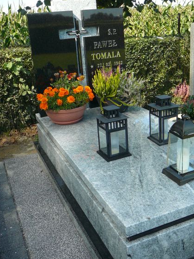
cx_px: 104
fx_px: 299
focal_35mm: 40
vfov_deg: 46.7
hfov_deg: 35.9
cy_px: 117
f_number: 2.8
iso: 80
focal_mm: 5.2
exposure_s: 1/320
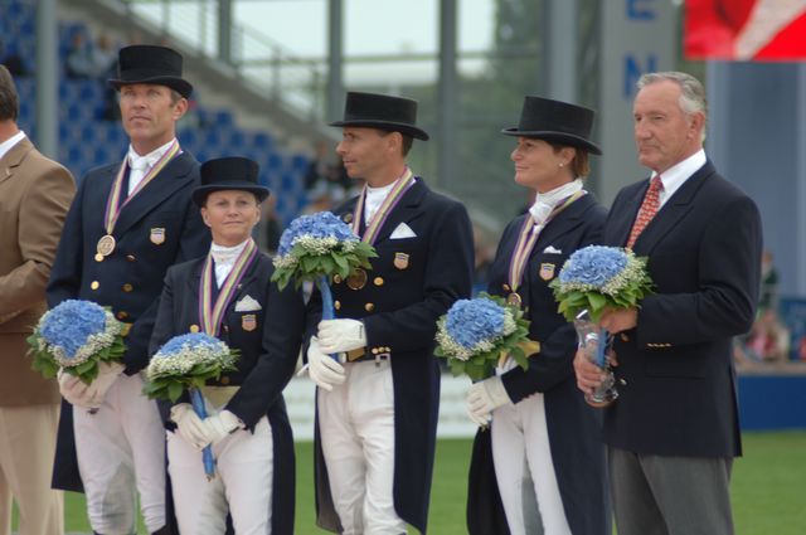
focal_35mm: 330
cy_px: 268
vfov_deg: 4.2
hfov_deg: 6.3
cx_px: 403
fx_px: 7379
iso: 200
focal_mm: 220
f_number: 5.6
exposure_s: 1/200
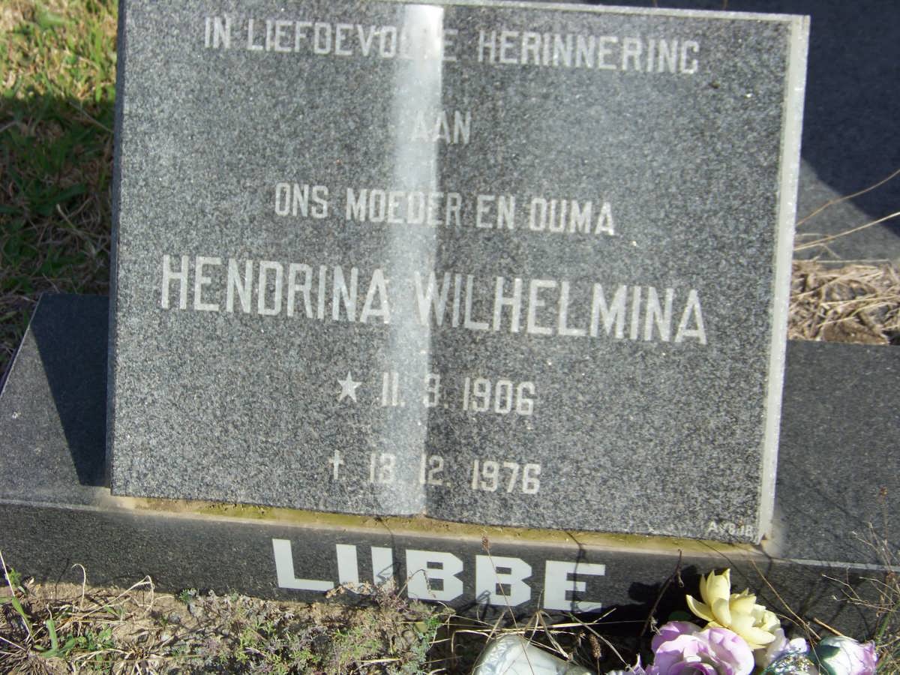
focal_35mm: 62
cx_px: 450
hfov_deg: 31.2
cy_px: 338
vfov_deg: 23.7
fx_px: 1612
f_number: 3.2
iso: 64
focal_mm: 10.5
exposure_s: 1/800
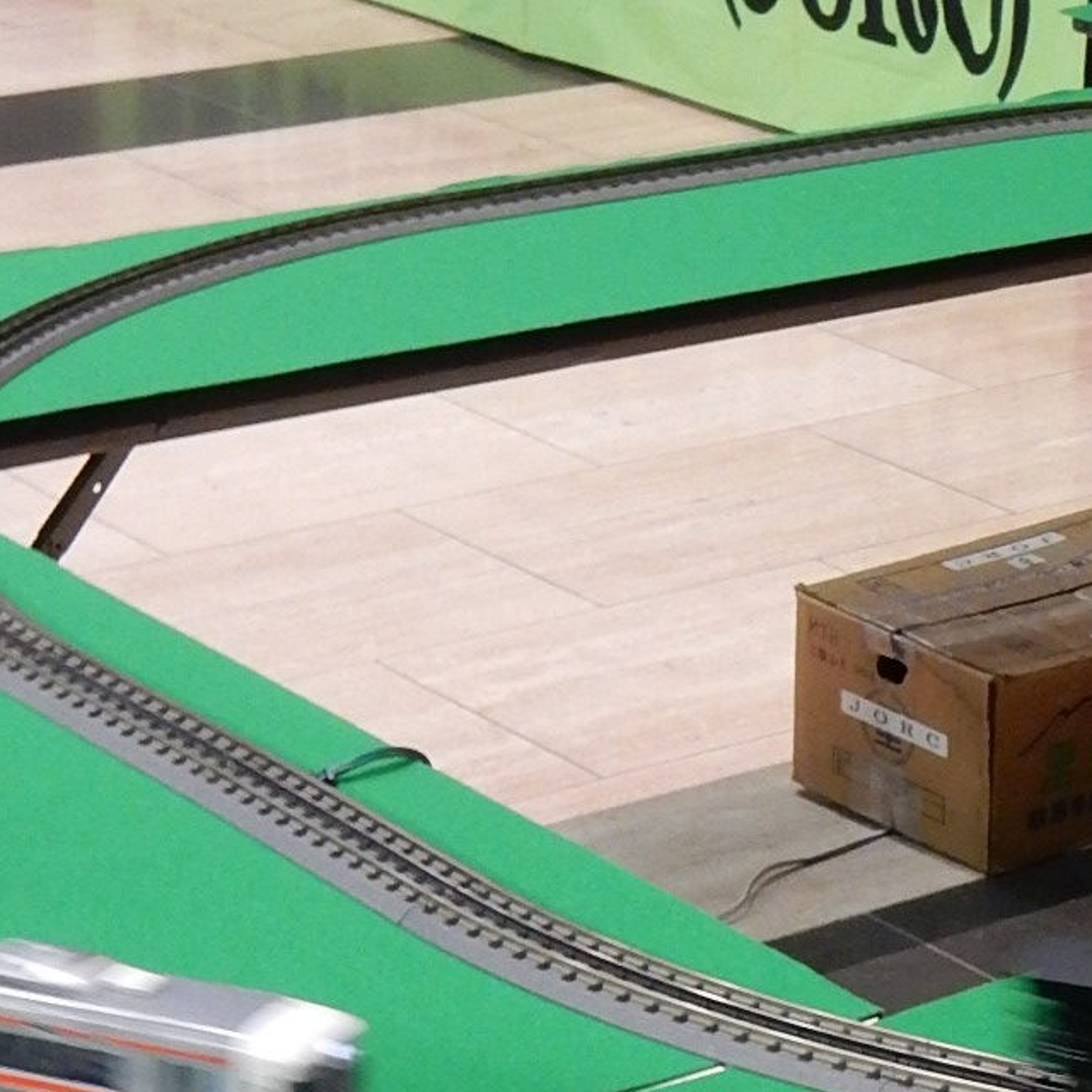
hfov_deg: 12.5
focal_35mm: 135
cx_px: 1450
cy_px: 519
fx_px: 4818
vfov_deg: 12.9
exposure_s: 1/20
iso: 400
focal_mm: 7.6
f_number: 4.2
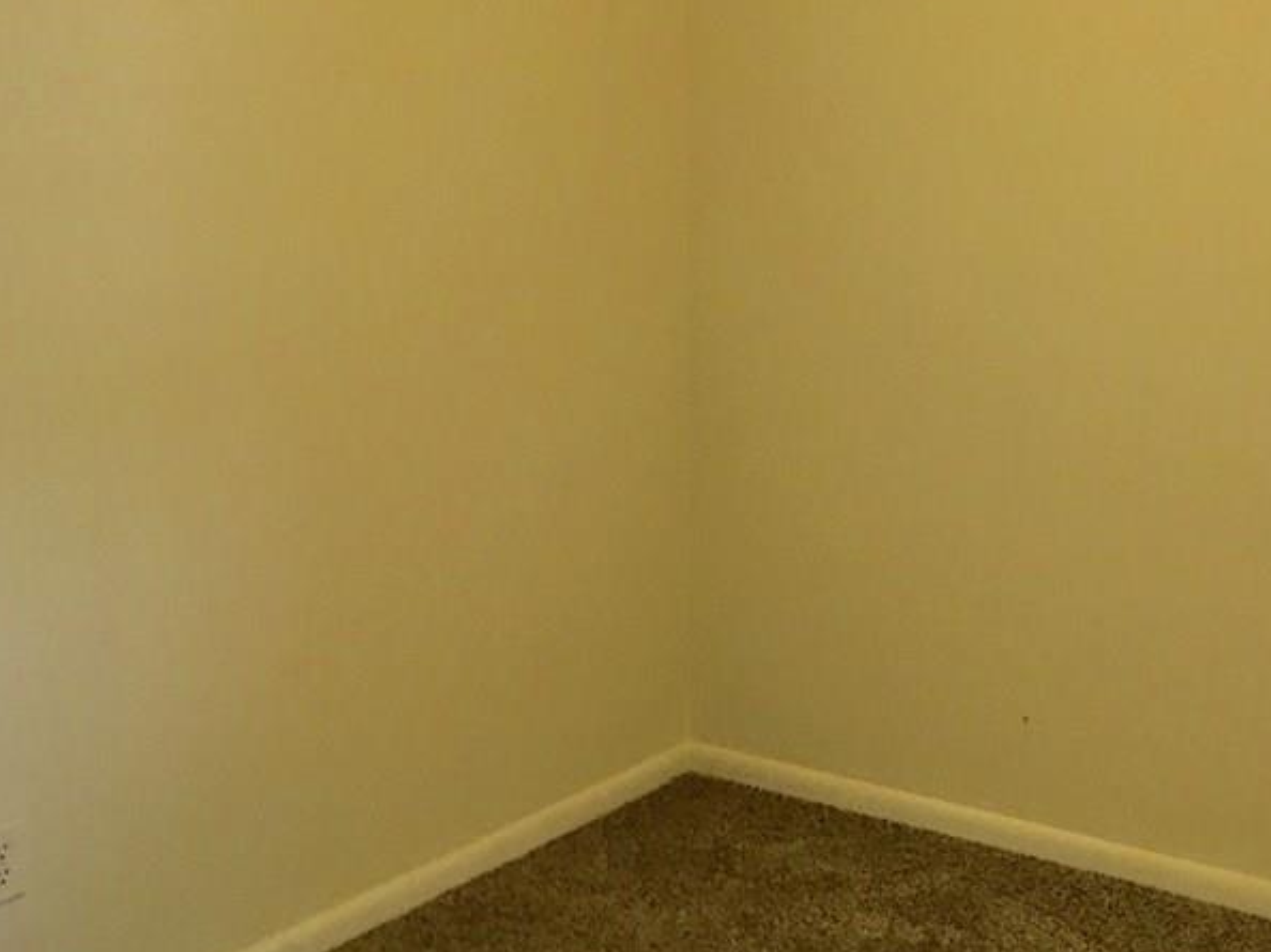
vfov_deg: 28.7
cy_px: 255
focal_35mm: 50
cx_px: 1019
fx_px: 1835
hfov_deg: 36.9
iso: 80
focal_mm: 4.15
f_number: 2.2
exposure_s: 1/30
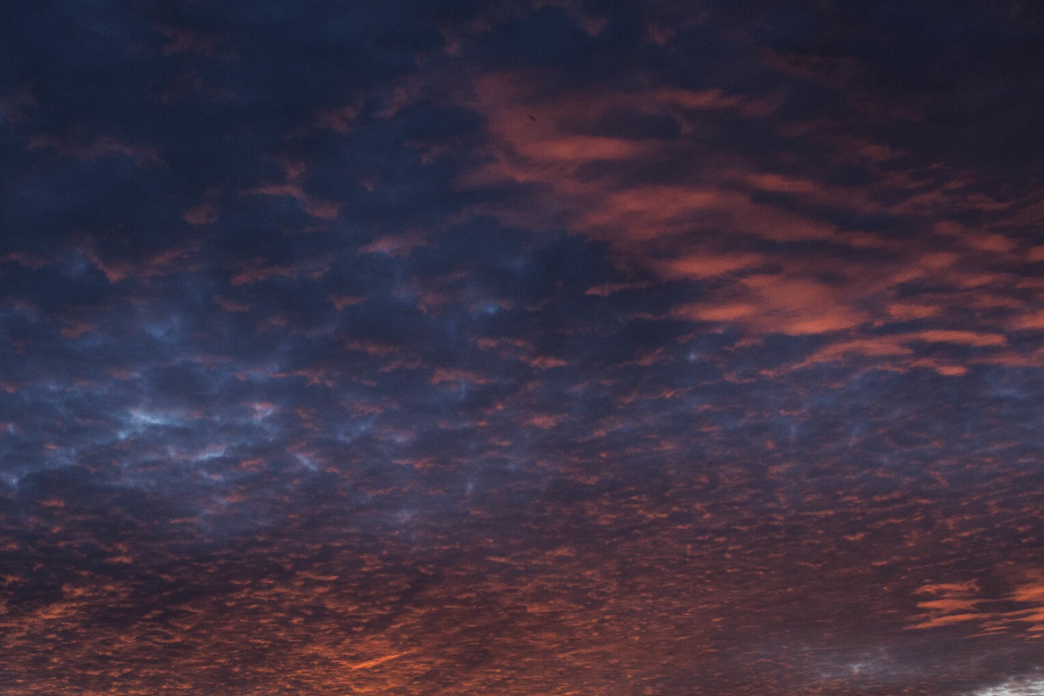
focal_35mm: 64
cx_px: 388
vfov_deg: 21.1
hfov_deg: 31.4
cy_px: 518
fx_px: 1850
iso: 640
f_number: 8
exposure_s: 1/125
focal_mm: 27
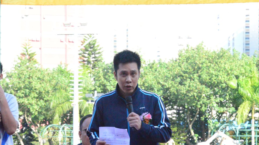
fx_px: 1373
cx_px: 127
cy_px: 86
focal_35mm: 200
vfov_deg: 6.1
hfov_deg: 10.8
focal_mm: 185
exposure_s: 1/800
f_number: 25
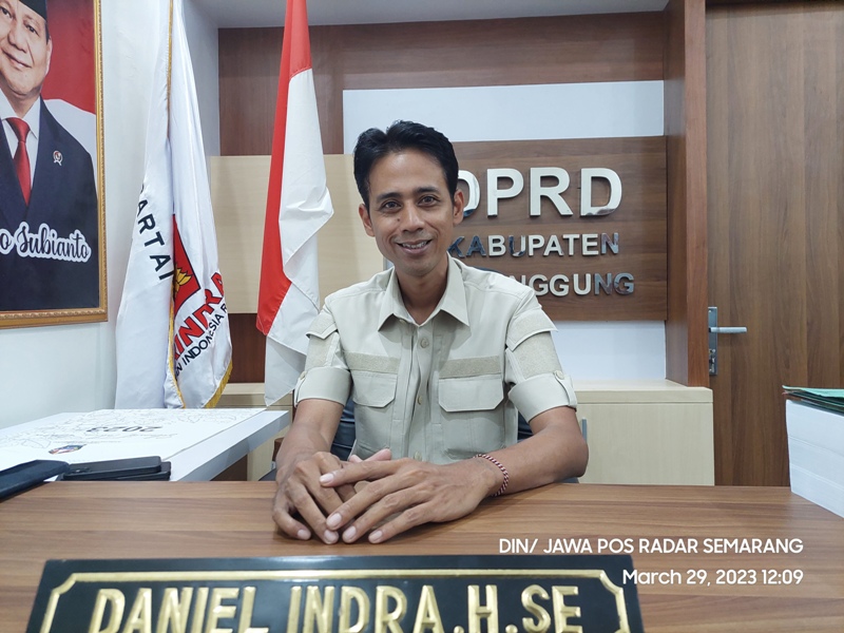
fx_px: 585
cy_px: 316
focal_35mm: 24
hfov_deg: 71.6
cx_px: 422
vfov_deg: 56.8
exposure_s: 1/50
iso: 640
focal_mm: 5.23
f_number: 1.8
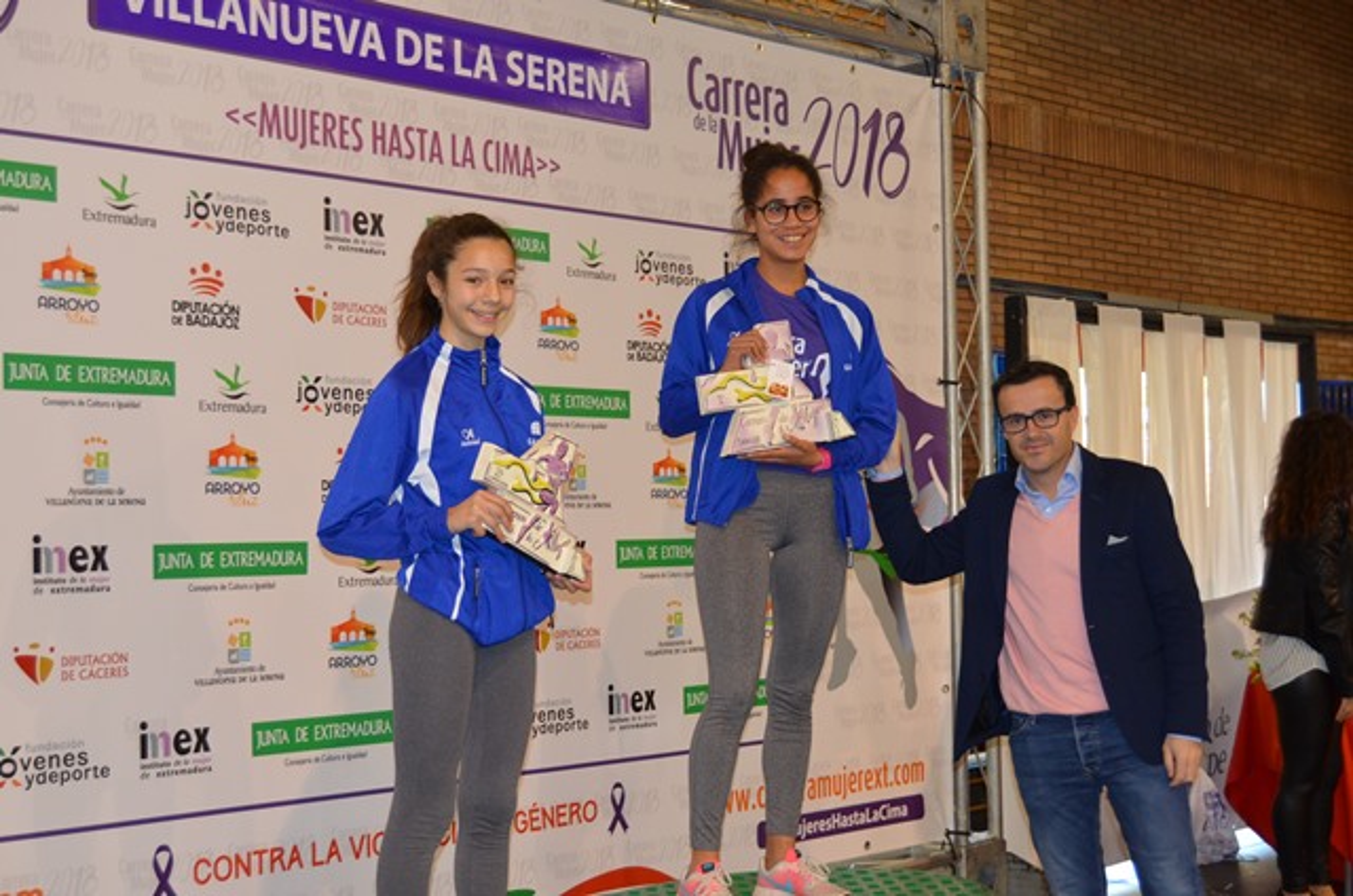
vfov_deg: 23.7
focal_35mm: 57
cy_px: 448
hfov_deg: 35.1
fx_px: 2138
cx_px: 676
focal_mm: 38
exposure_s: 1/60
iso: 1000
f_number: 4.8
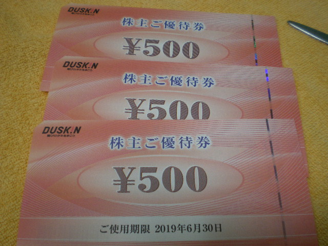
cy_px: 123
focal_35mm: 38
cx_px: 164
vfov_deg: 37.7
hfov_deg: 49.0
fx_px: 360
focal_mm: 6.3
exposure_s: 1/30
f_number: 3.1
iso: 160
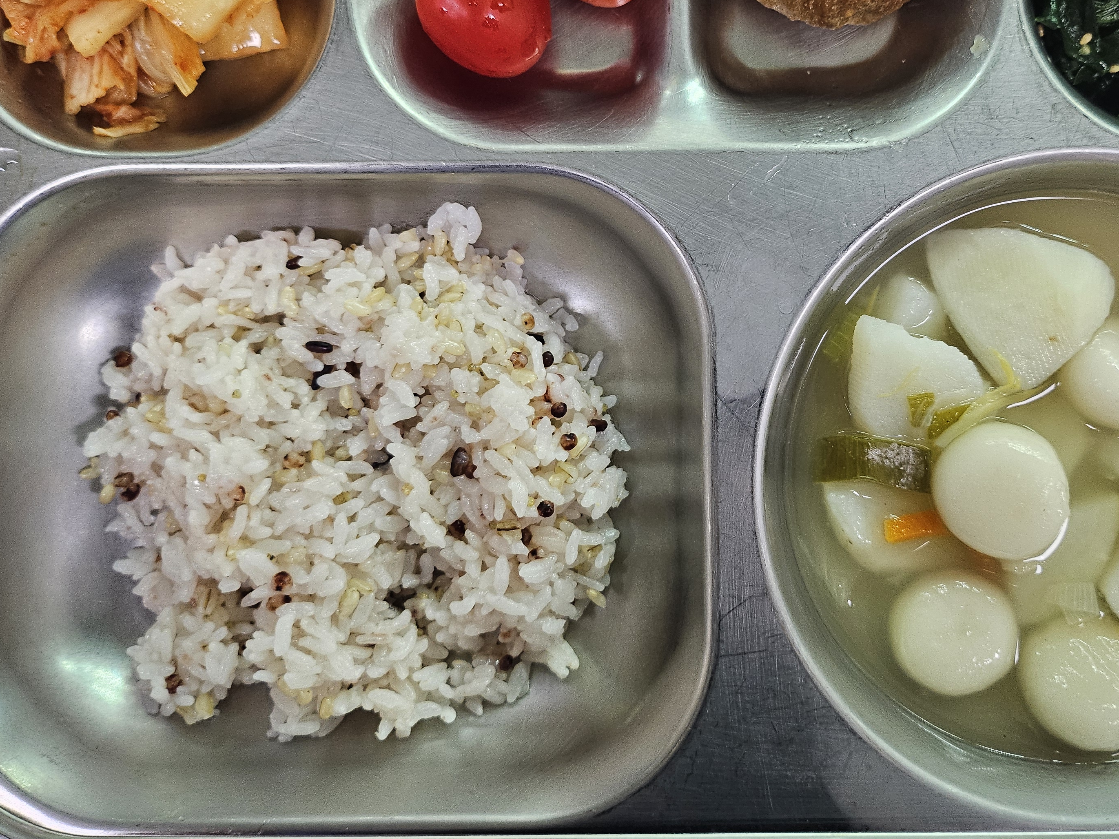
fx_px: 1131
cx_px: 649
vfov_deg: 40.1
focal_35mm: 35
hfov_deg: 52.4
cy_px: 270
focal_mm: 5
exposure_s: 1/120
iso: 320
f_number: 1.8
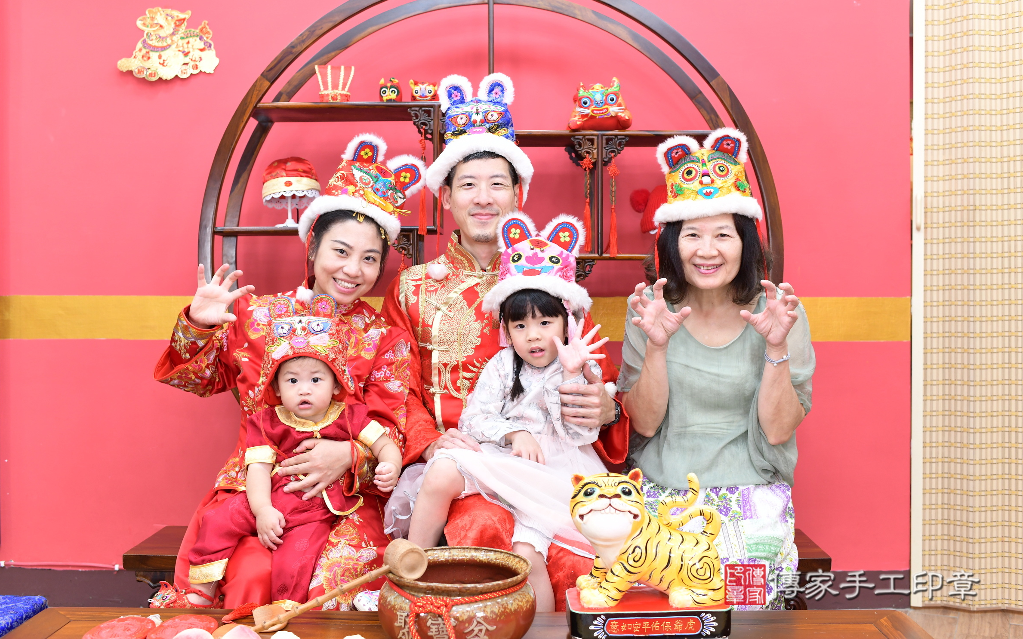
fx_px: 1004
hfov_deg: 54.0
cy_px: 297
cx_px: 514
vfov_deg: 35.3
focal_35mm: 36
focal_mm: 35
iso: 1000
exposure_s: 1/200
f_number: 4.5
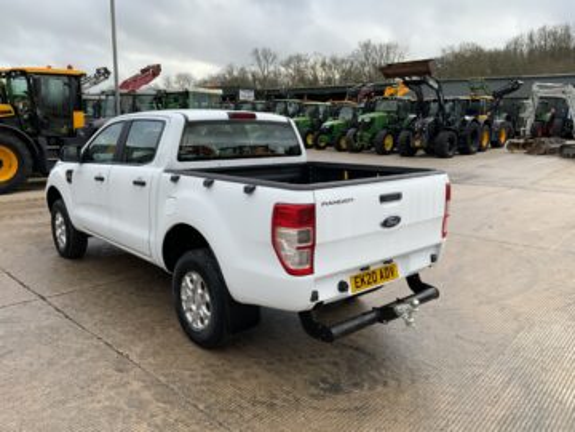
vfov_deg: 48.2
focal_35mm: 29
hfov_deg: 61.7
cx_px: 288
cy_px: 216
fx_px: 482
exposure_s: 1/454
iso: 16
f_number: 1.8
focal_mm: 3
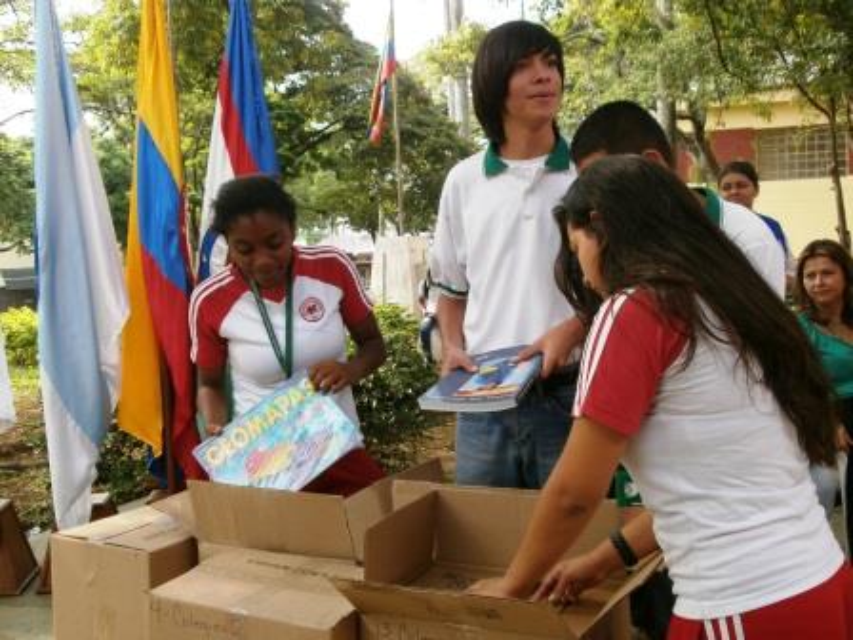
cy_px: 320
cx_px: 426
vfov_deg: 31.5
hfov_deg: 41.2
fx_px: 1134
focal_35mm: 46
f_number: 3.8
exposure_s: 1/160
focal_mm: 8.1
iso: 100
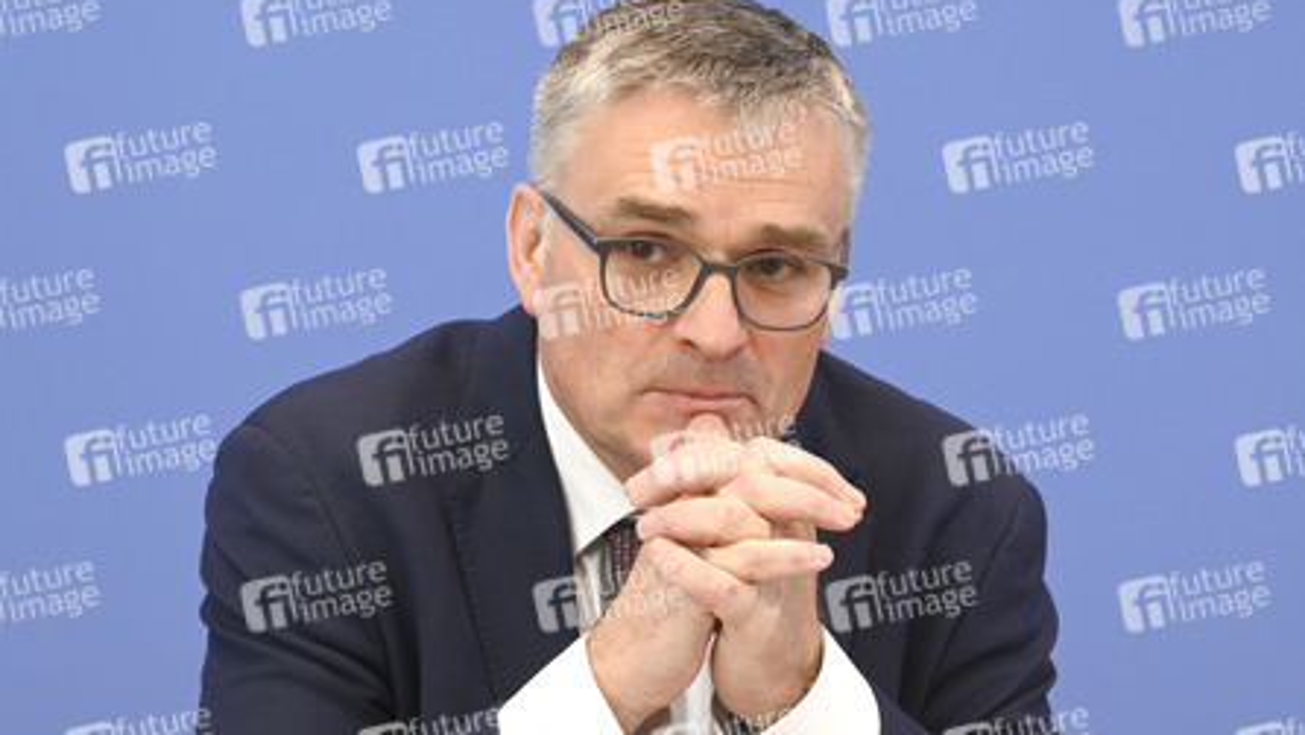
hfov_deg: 16.6
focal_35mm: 129
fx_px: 4464
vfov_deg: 9.4
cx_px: 648
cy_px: 378
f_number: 7.1
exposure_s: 1/400
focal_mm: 122
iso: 3200
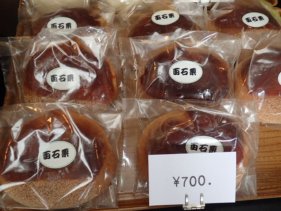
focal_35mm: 30
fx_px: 244
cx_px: 140
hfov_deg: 60.0
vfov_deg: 46.8
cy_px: 106
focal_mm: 5.5
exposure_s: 1/60
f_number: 2.3
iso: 200
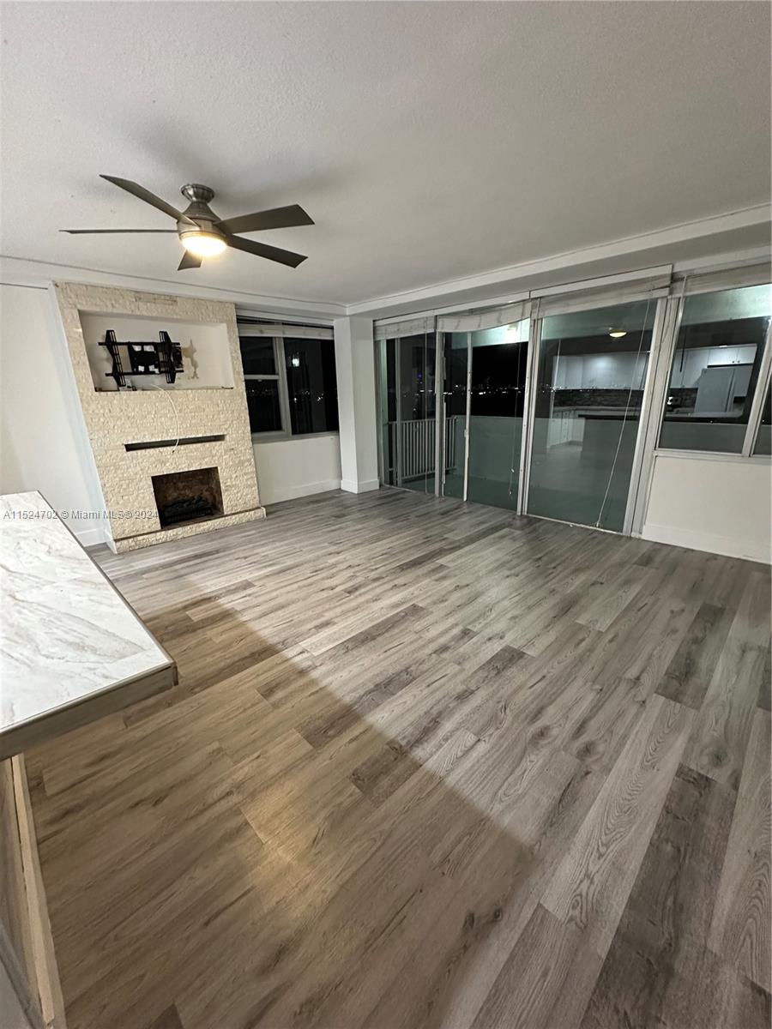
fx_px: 416
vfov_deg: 102.1
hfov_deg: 85.7
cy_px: 514
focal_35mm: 14
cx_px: 386
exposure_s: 1/60
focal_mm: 2.22
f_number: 2.2
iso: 640
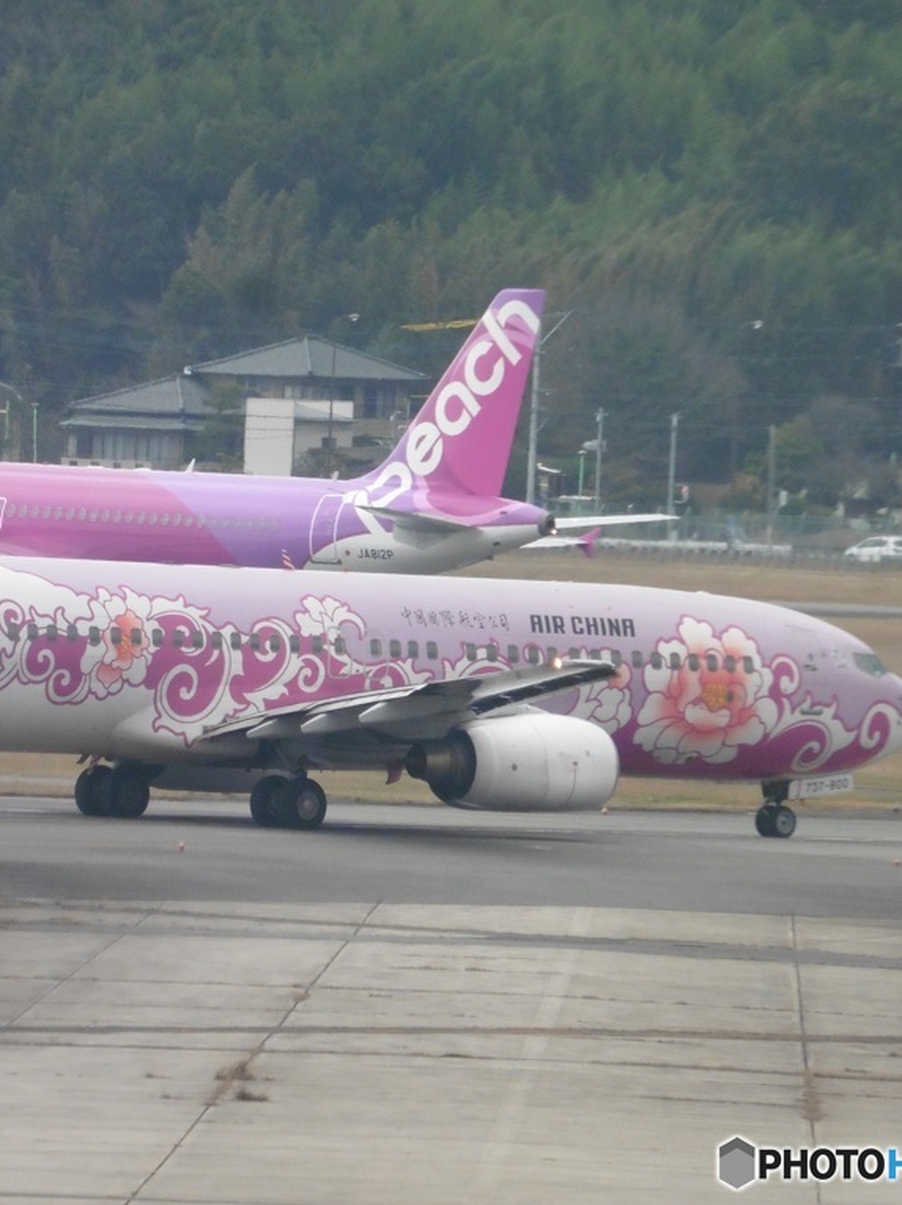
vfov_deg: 3.8
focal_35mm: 517
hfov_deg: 2.9
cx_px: 187
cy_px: 603
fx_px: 17977
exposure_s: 1/100
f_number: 5.9
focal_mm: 68.9
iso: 400
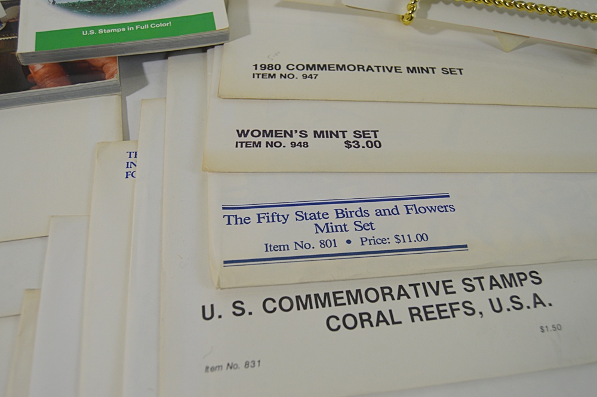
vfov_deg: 39.9
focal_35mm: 33
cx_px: 298
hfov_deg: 57.3
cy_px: 198
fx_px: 547
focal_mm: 22
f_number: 4.5
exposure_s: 1/80
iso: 400
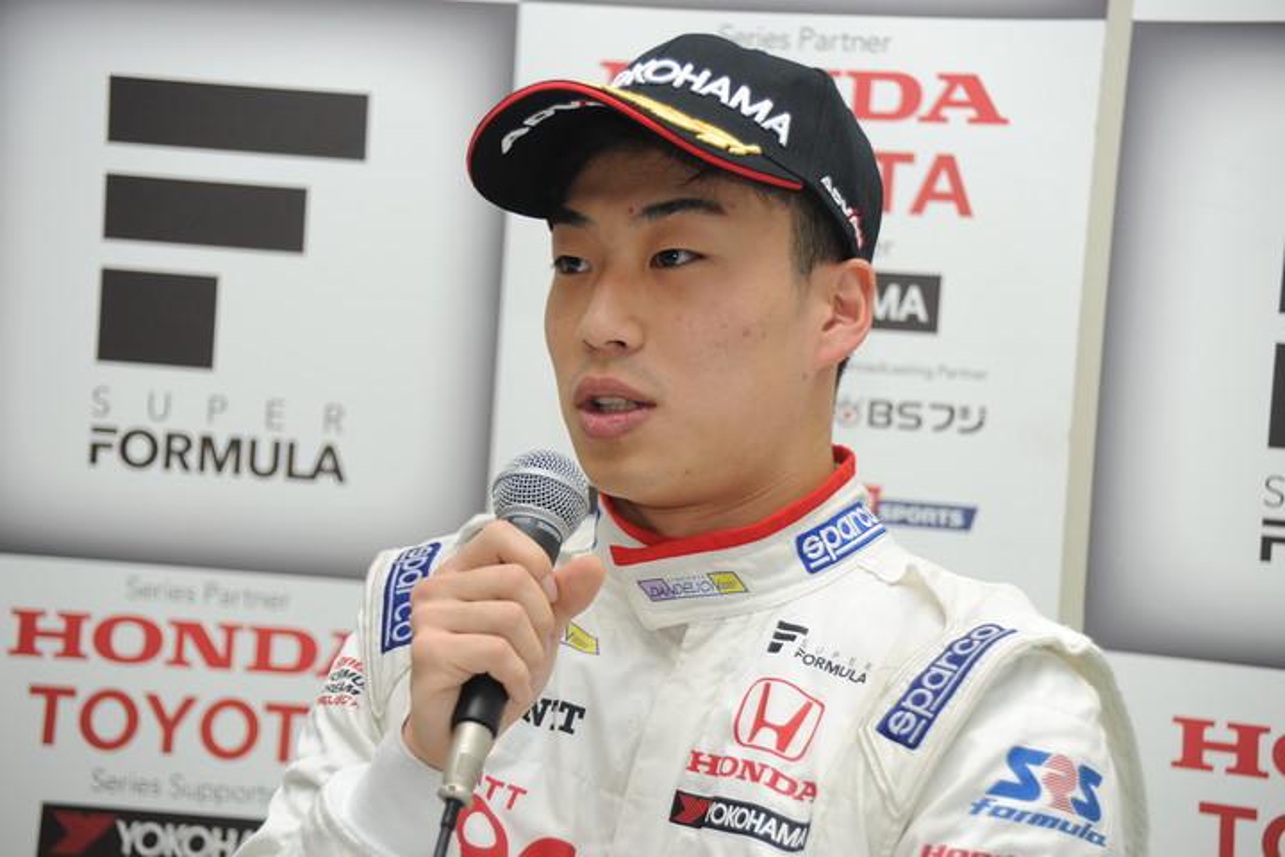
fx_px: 3997
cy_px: 428
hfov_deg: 18.3
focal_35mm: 112
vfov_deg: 12.2
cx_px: 642
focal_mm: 112
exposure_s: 1/125
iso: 800
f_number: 5.6
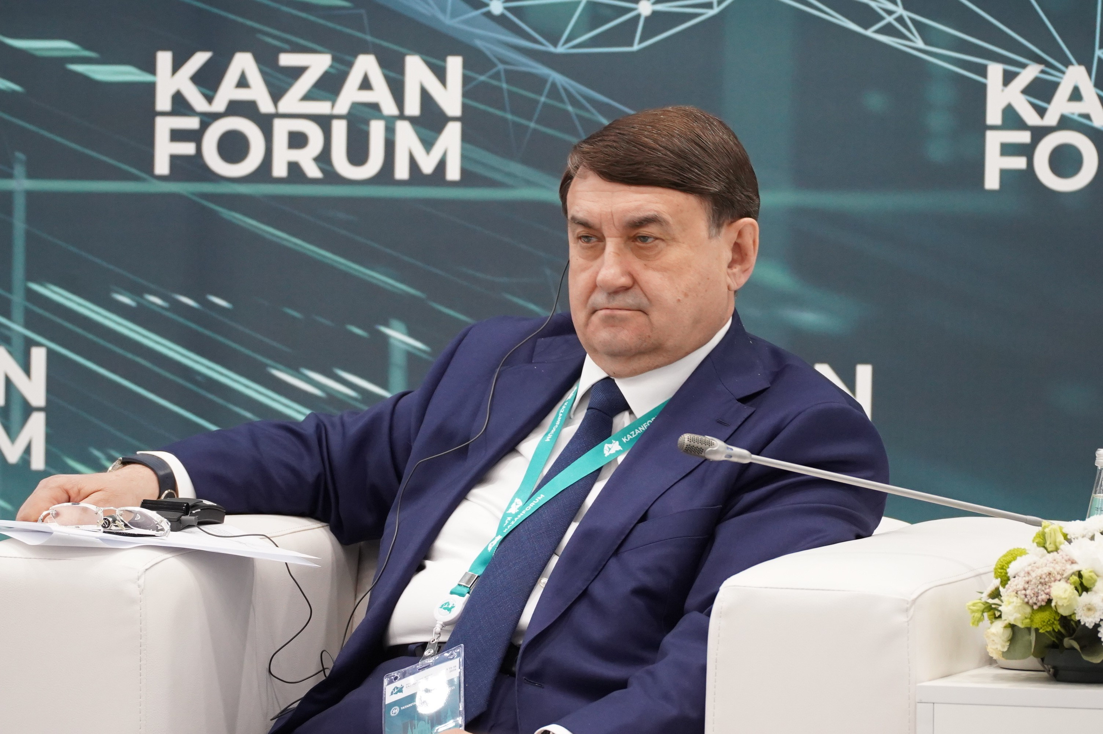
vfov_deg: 5.0
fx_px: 8449
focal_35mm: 276
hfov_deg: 7.5
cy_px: 367
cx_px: 552
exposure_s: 1/125
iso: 3200
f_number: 5.6
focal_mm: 184
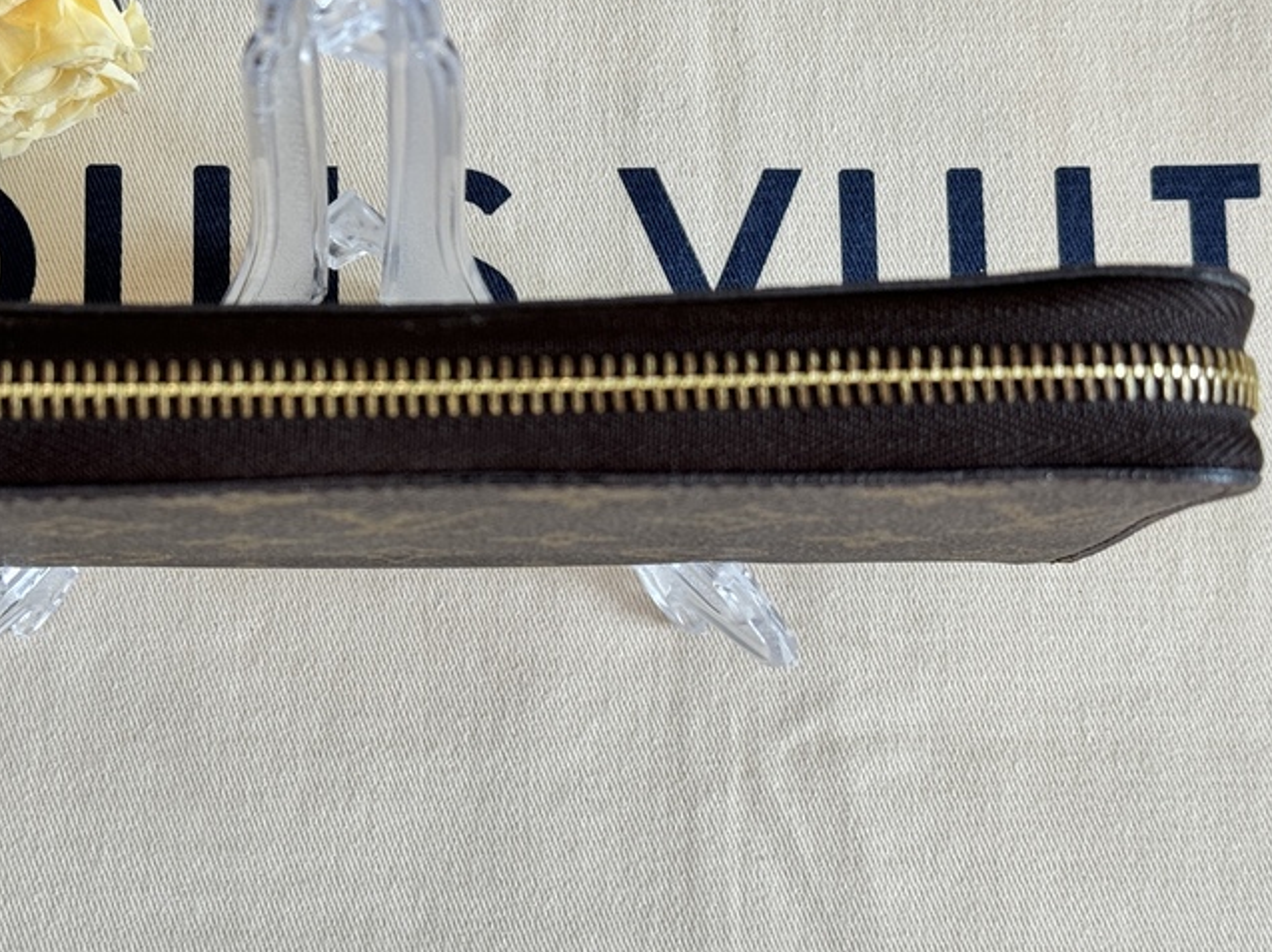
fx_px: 2791
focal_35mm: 76
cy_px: 409
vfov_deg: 19.4
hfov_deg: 25.5
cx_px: 423
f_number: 1.78
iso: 80
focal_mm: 6.86
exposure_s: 1/50
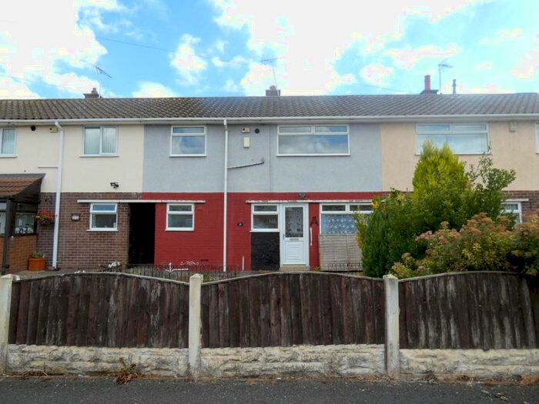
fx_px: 311
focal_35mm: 20
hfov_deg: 81.7
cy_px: 202
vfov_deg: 66.0
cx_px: 270
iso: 80
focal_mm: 3.6
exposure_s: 1/640
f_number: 2.8
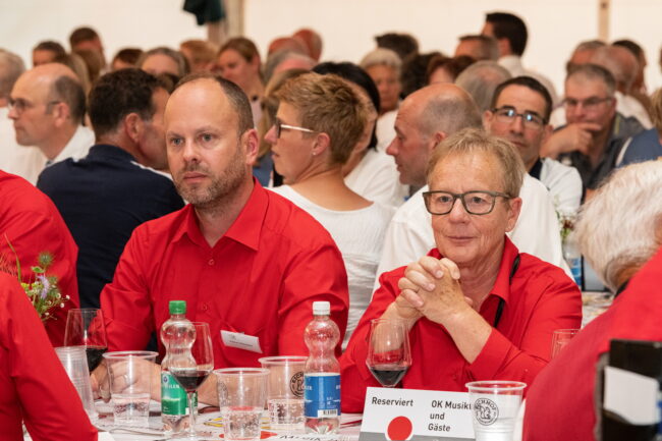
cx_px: 331
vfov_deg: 10.2
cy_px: 220
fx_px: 2482
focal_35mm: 135
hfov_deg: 15.2
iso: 4000
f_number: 8
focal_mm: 135
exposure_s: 1/125
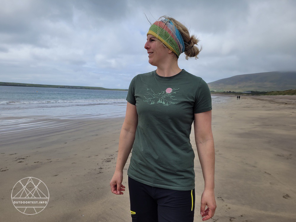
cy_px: 111
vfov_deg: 53.1
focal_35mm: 26
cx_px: 148
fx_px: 222
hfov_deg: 67.3
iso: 40
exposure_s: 1/3050
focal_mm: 5.4
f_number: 1.8
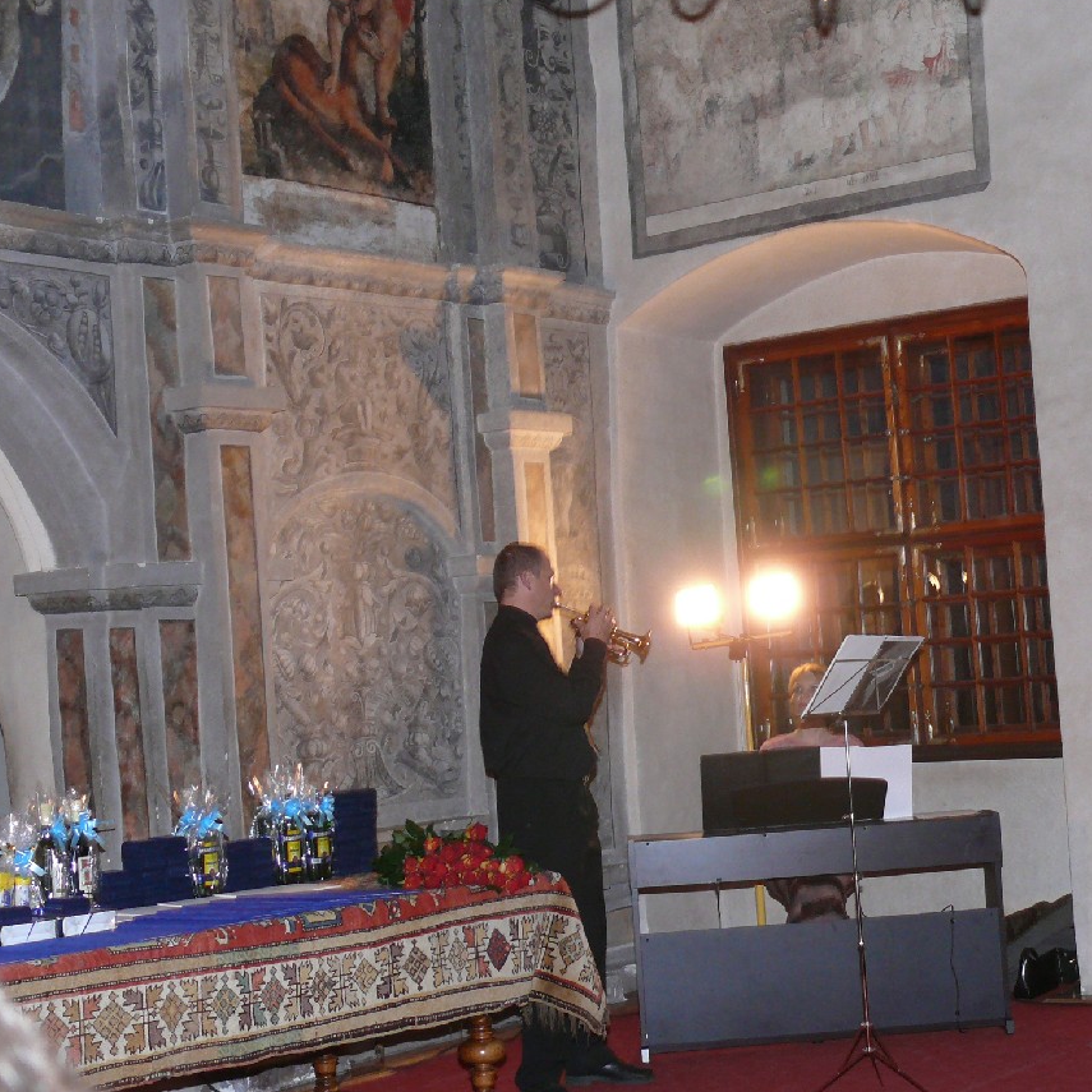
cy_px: 522
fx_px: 2213
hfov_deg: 27.5
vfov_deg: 27.7
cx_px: 760
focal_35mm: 62
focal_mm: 9.1
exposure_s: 1/30
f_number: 2.8
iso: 200
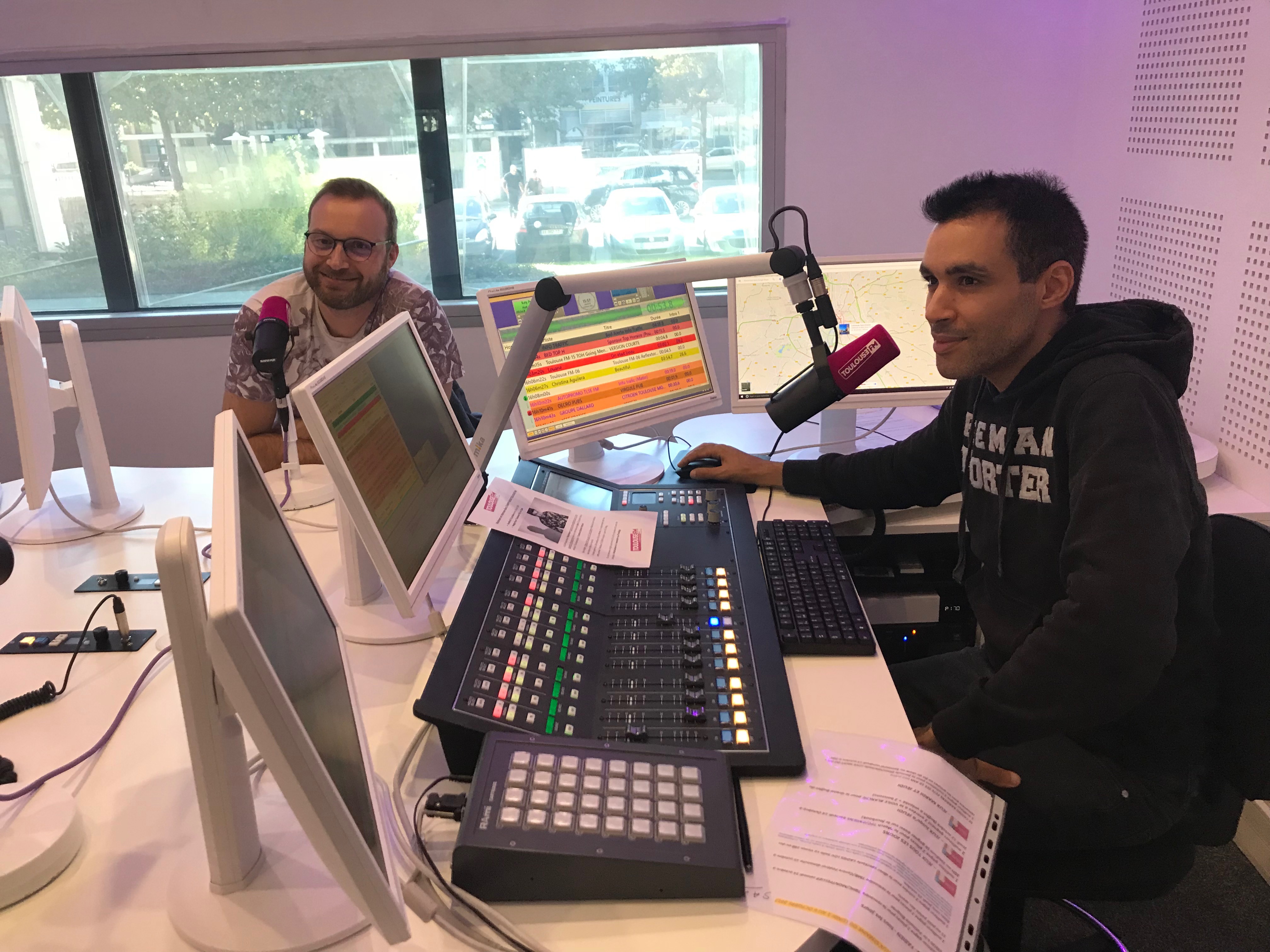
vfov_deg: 49.7
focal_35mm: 28
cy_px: 476
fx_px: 1027
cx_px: 635
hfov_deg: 63.4
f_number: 1.8
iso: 32
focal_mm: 3.99
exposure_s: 1/31
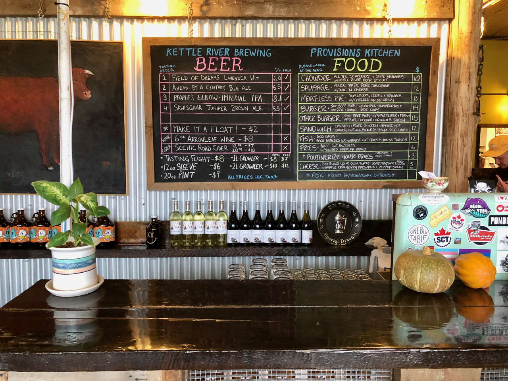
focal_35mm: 28
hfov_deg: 63.4
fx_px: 411
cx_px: 254
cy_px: 190
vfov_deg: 49.7
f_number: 1.8
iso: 100
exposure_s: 1/11
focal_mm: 3.99
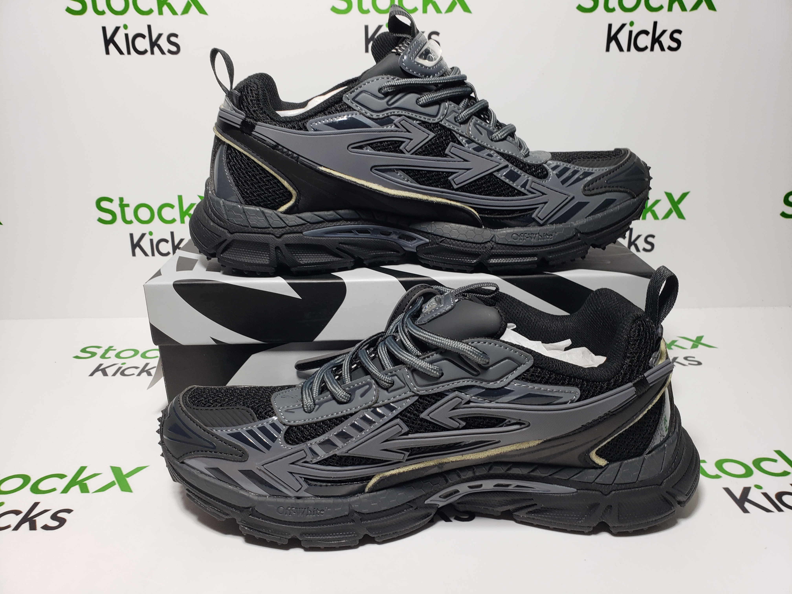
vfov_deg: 53.1
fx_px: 595
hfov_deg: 67.3
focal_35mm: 26
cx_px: 396
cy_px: 297
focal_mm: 4.3
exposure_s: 1/139
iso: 50
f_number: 2.4
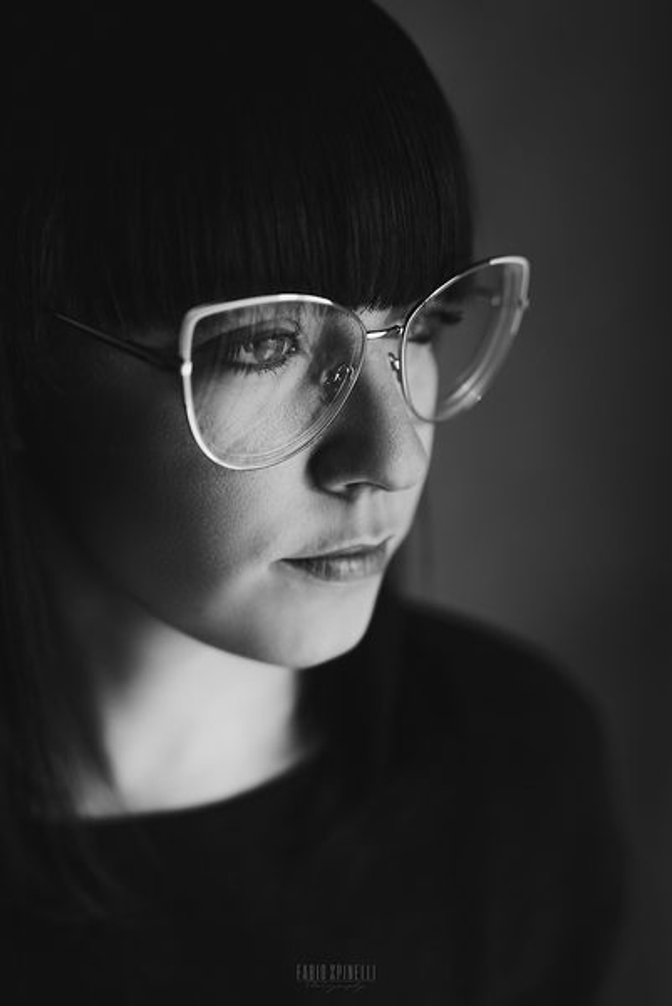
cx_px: 336
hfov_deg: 27.0
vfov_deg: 39.6
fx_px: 1397
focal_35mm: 50
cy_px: 503
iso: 160
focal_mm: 50
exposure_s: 1/125
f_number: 2.2
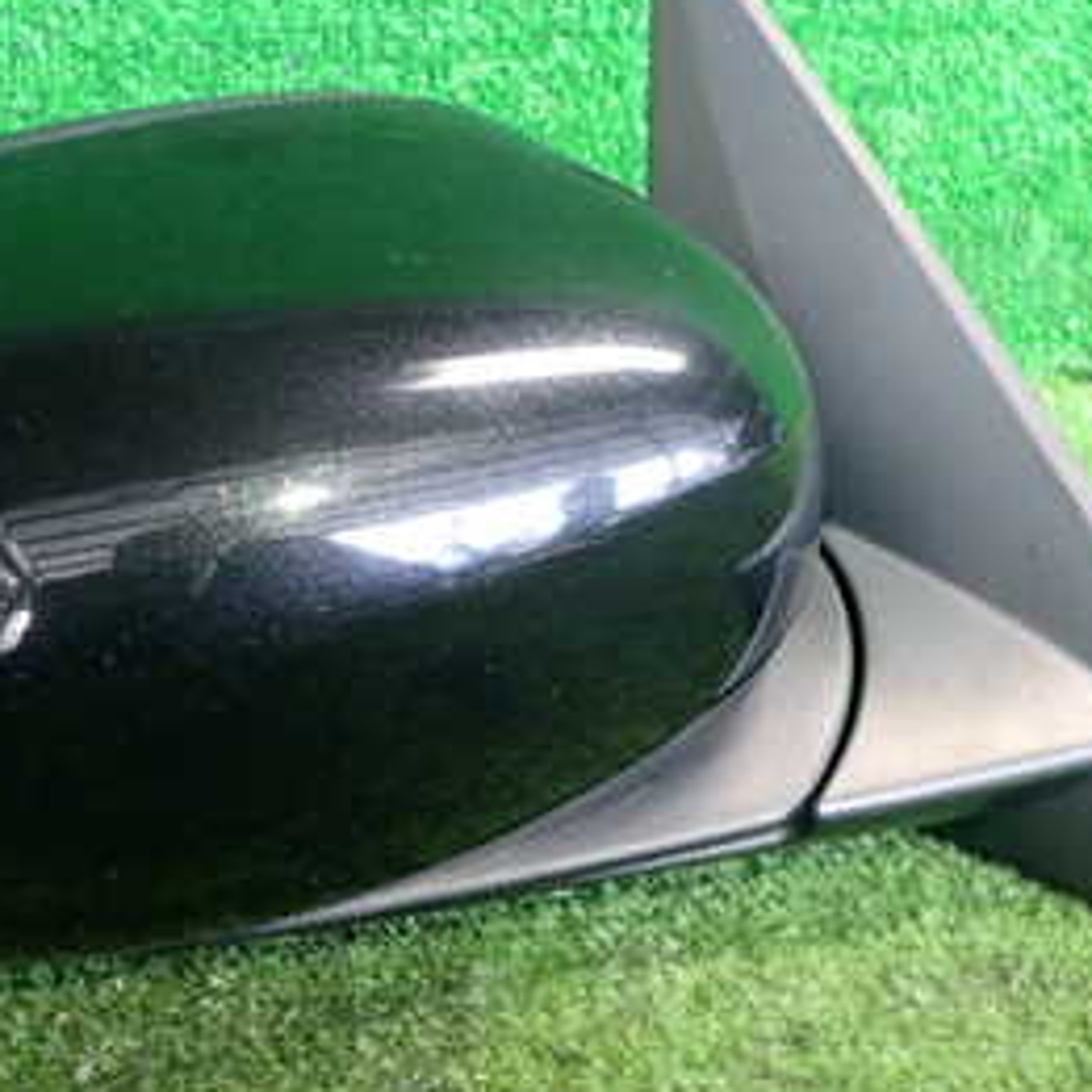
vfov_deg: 28.1
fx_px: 2177
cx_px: 402
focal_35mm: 61
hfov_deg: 28.0
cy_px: 481
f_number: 2.3
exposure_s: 1/30
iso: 500
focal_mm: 5.4
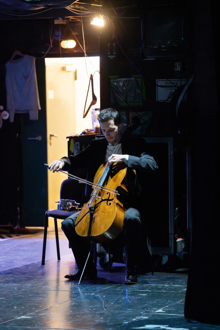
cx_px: 110
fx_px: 1237
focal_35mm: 135
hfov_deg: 10.2
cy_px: 165
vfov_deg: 15.2
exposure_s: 1/80
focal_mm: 135
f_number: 2.8
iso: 20000
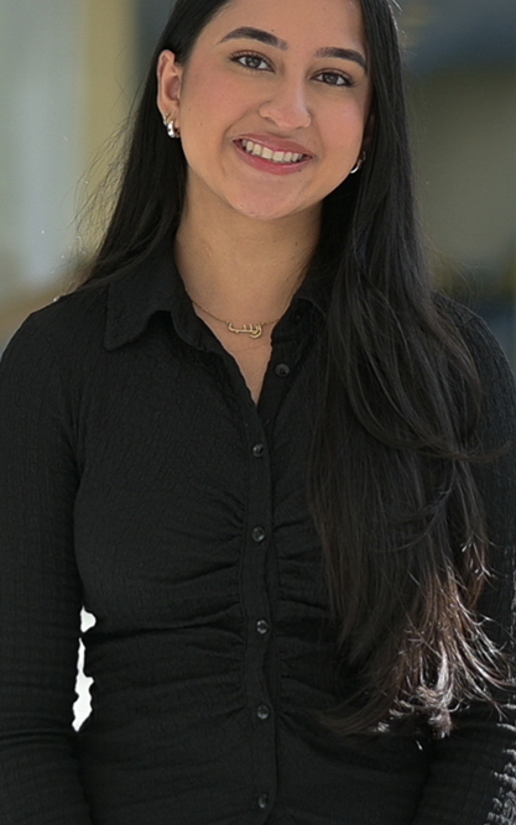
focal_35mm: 86
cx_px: 256
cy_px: 366
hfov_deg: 15.2
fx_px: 1935
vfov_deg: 24.1
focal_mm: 50
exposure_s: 1/800
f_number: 1.8
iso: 110
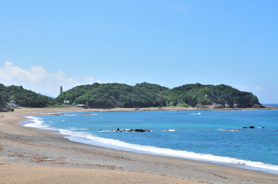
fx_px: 532
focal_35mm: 69
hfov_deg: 29.3
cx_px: 139
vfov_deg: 19.7
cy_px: 92
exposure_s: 1/60
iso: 200
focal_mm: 46
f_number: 22
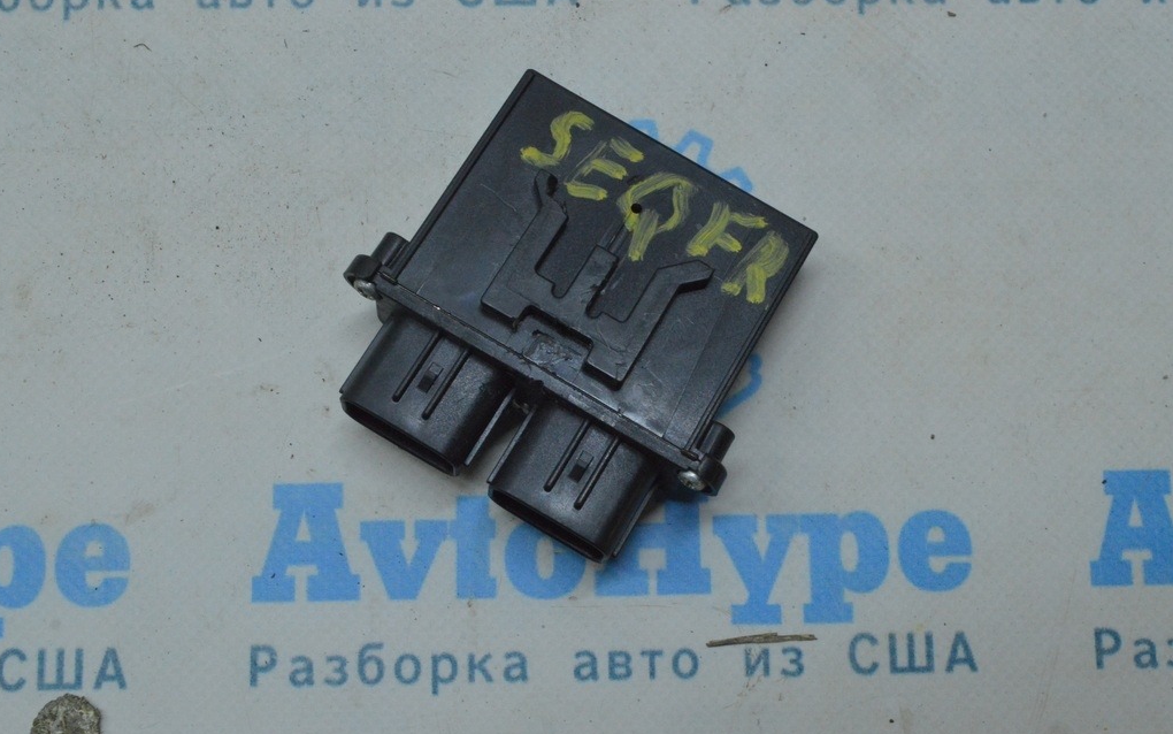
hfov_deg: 43.5
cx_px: 585
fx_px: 1471
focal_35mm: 46
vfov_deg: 28.0
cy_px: 385
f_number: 16
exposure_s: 1/125
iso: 4000
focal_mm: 30
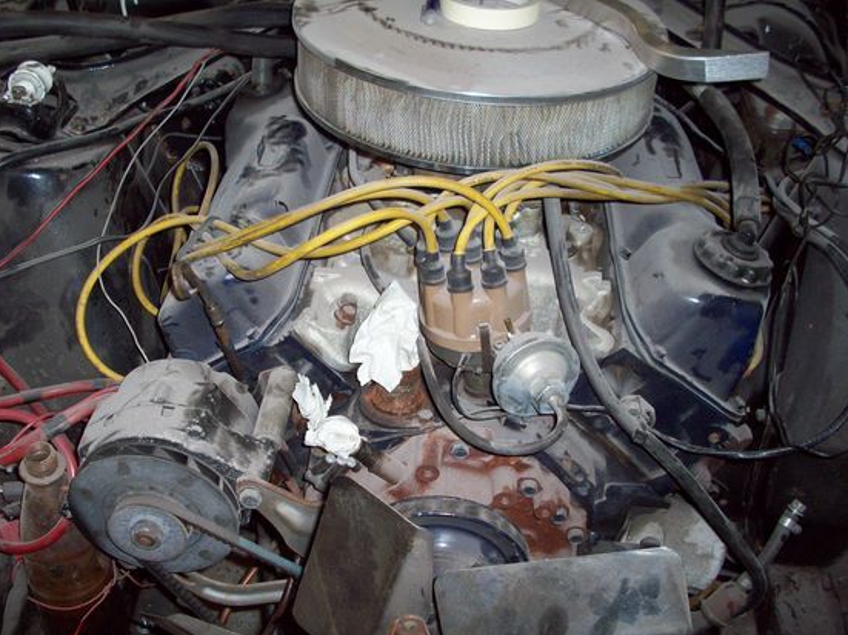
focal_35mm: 43
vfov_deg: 33.6
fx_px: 1053
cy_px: 344
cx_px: 409
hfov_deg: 43.9
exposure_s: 1/64
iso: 80
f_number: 2.8
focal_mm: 6.2
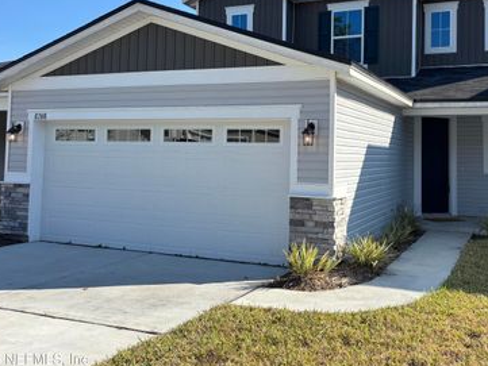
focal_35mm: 36
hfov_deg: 51.0
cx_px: 296
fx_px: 508
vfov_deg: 39.3
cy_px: 129
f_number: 1.6
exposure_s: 1/2342
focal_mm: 5.96
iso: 50
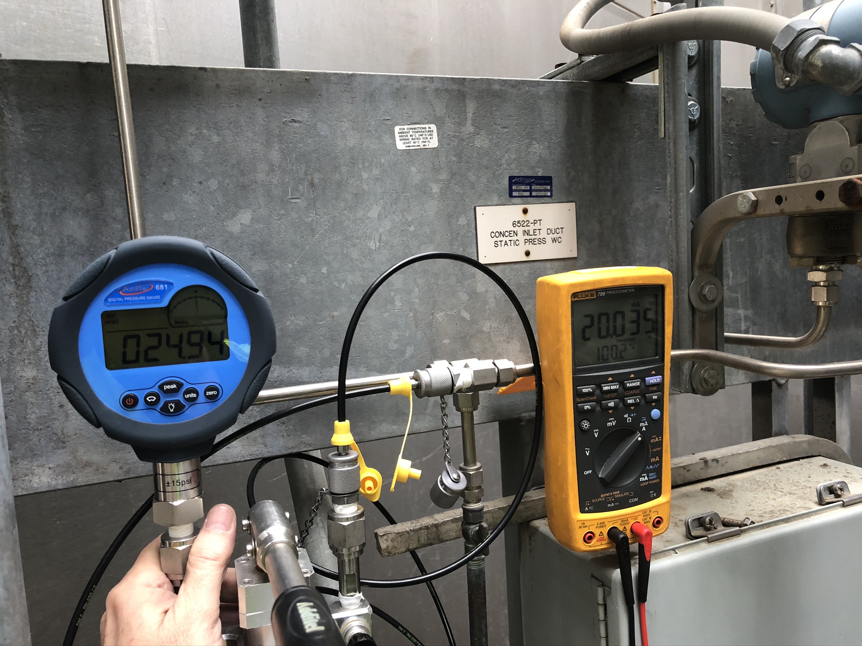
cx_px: 431
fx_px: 697
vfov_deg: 49.7
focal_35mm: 28
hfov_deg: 63.4
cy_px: 323
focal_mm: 4
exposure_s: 1/15
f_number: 1.8
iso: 40
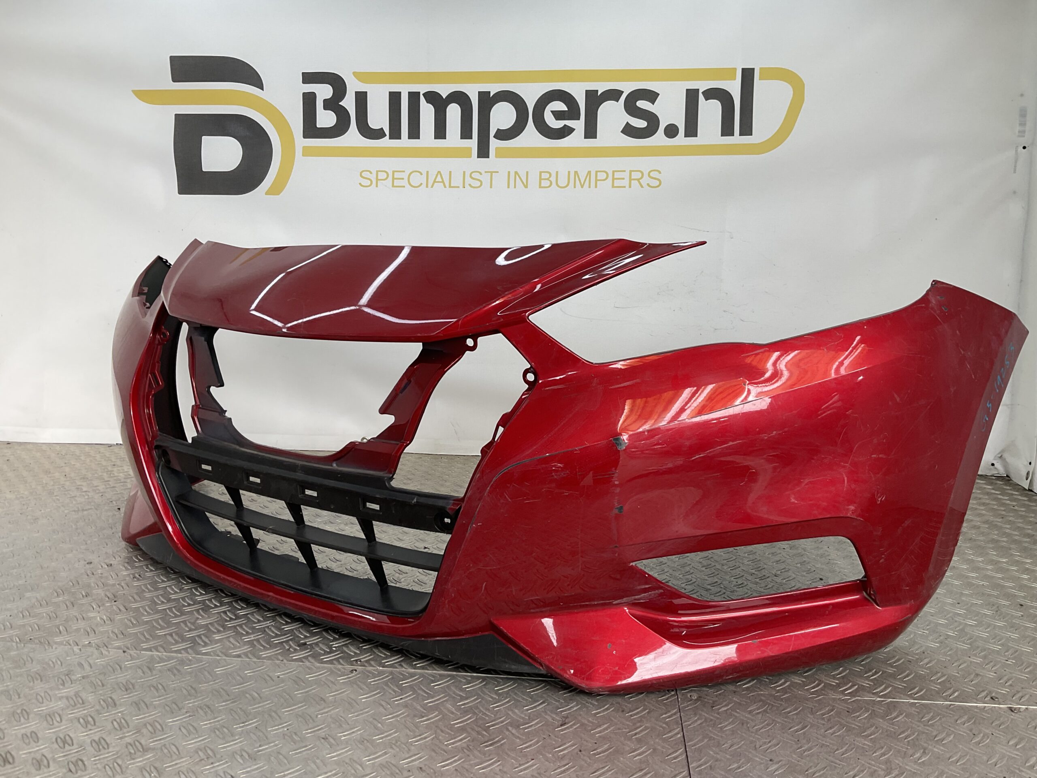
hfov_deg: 61.7
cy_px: 389
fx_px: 869
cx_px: 518
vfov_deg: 48.2
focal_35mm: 29
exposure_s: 1/212
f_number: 1.8
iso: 16
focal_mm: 3
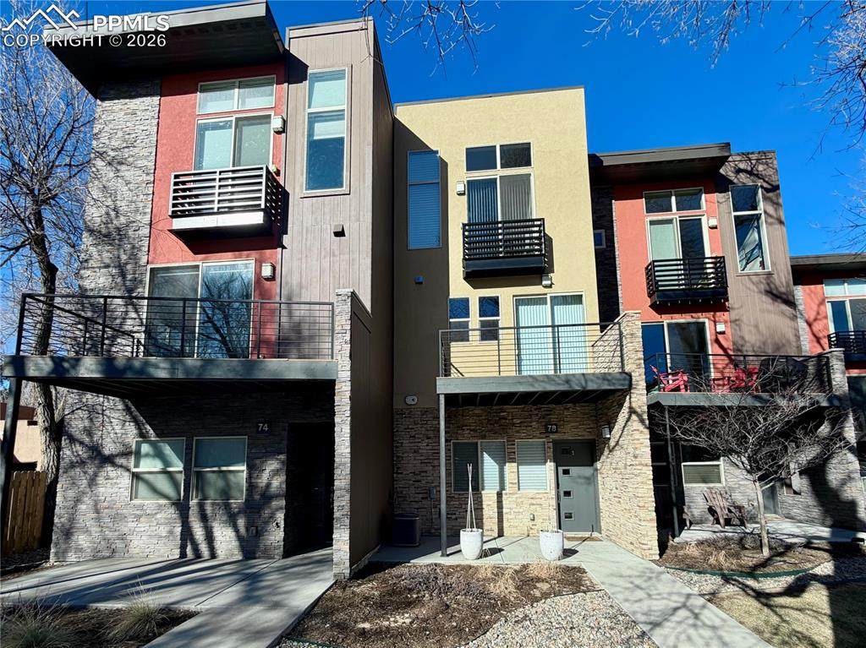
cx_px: 433
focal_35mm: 14
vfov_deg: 85.6
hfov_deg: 102.1
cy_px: 324
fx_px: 350
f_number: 2.2
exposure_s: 1/770
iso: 20
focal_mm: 2.22
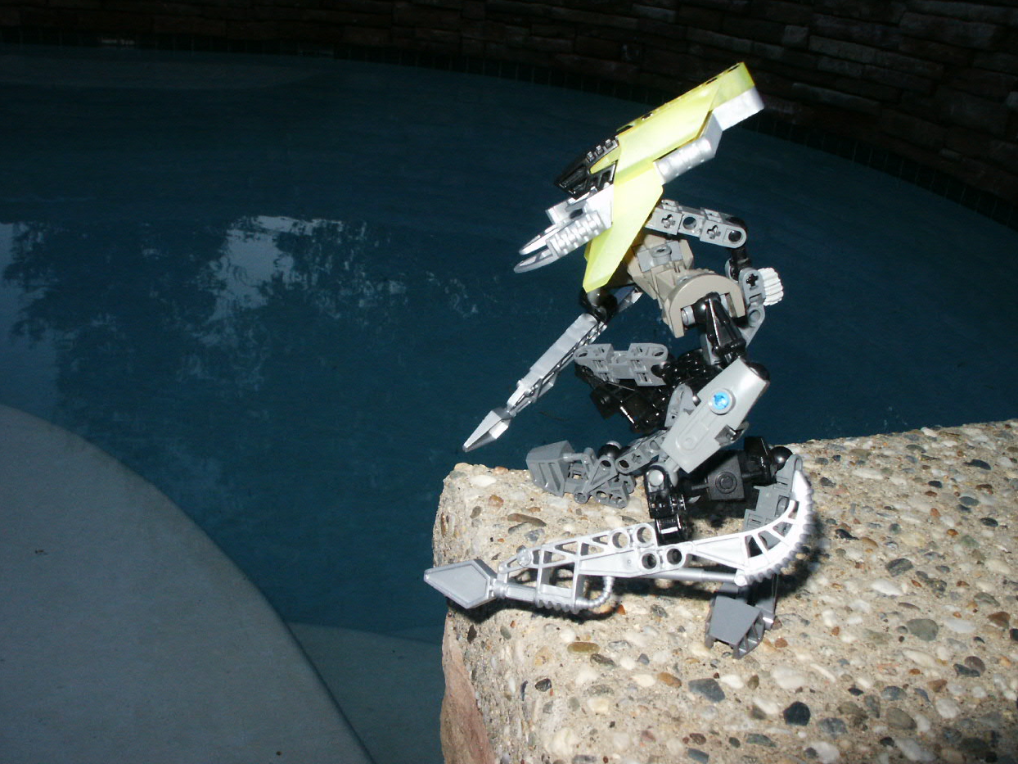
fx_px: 1059
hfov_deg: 51.3
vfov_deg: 39.7
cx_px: 522
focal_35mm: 36
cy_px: 384
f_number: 6.7
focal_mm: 7.18
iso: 200
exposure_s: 1/45
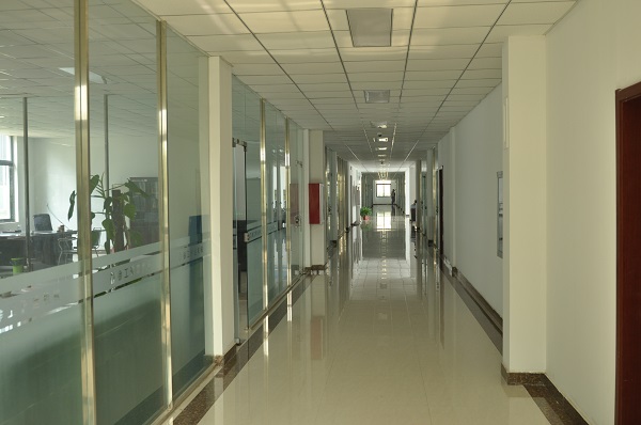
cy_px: 212
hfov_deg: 53.2
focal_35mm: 36
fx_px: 640
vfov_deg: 36.8
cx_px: 320
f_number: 2.8
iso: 400
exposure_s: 1/80
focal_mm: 24
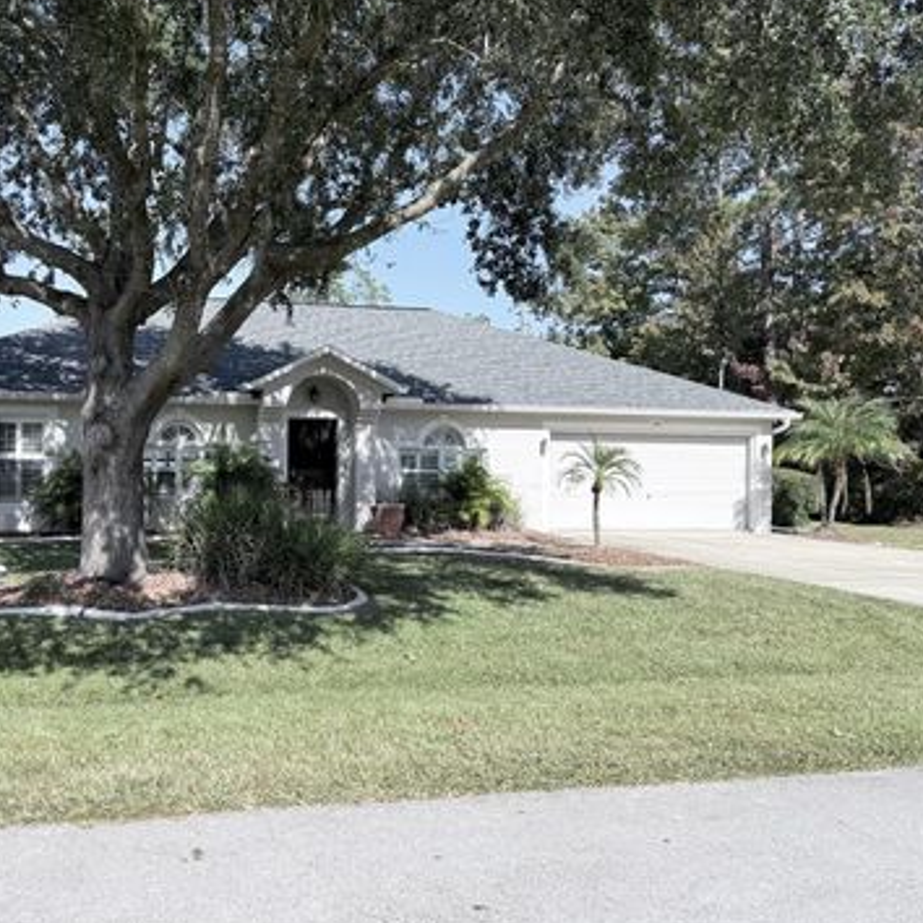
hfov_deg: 52.8
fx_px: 905
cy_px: 447
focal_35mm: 30
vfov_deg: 54.0
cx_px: 297
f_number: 1.78
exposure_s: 1/3584
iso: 80
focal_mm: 6.76
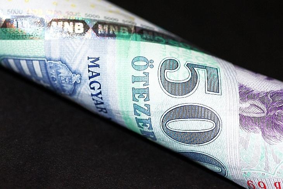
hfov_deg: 13.0
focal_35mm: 158
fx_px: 1238
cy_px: 94
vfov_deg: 8.7
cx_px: 142
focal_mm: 105
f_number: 5.6
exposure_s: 1/125
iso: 800
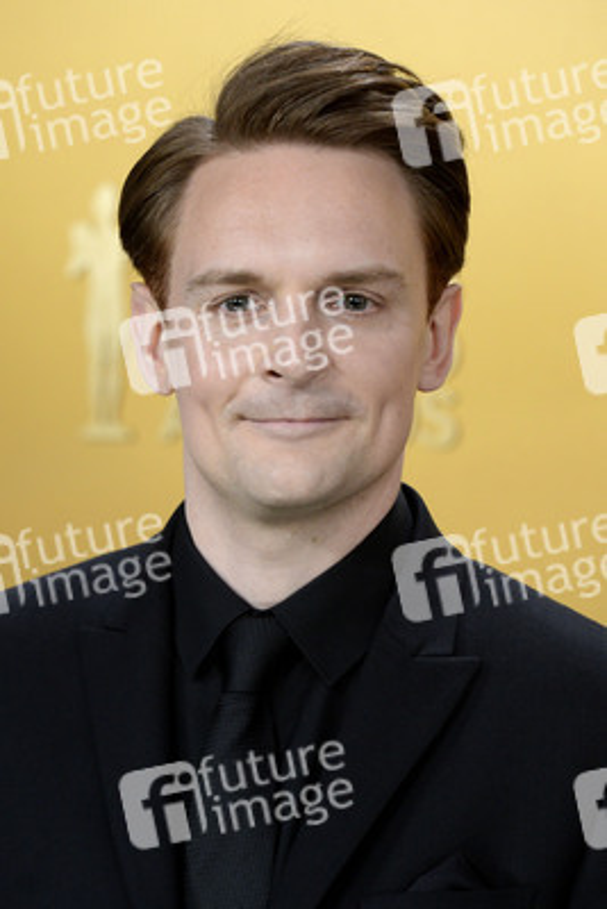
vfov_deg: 11.7
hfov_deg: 7.9
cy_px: 454
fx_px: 4422
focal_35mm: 175
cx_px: 304
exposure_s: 1/250
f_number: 5.6
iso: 2500
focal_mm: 175
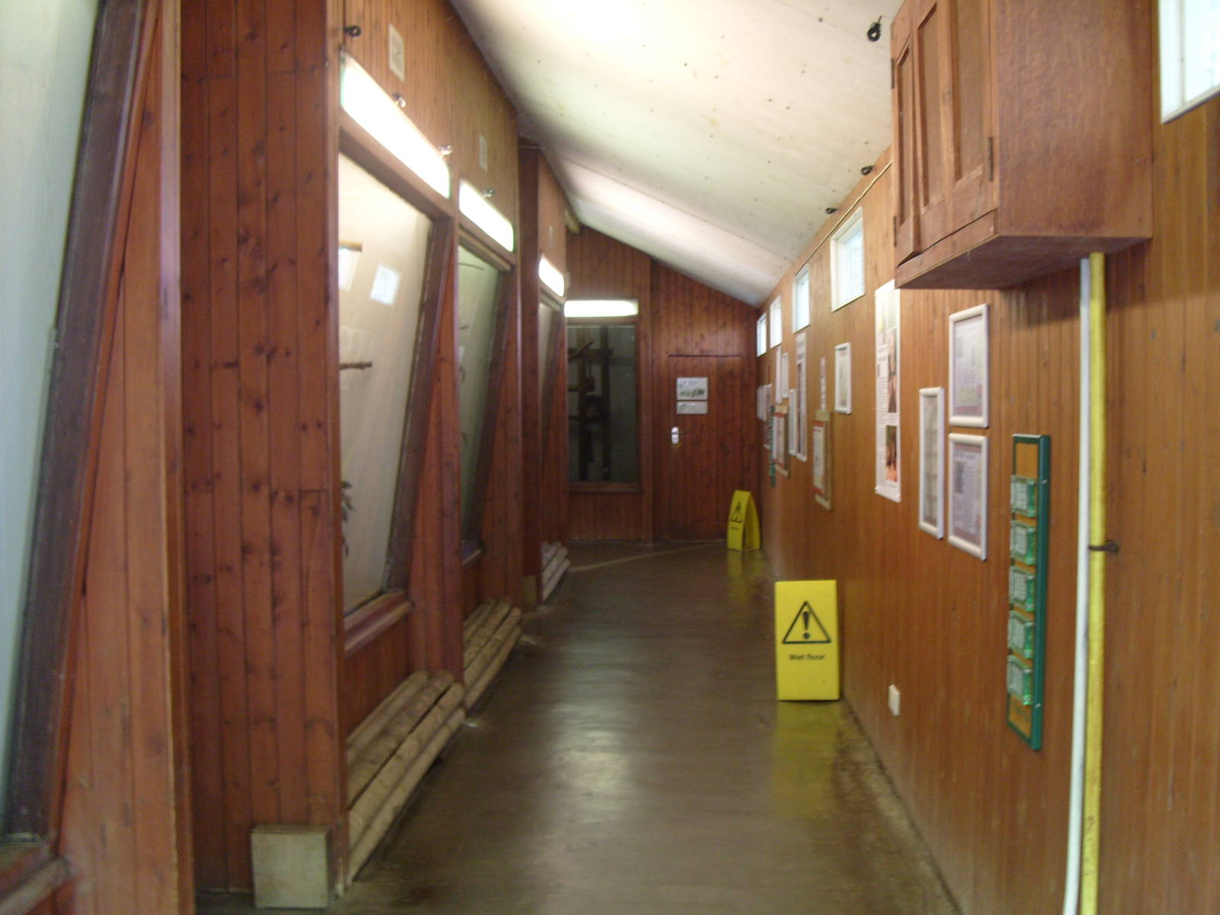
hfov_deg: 52.6
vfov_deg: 40.7
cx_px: 610
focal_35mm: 35
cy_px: 458
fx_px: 1234
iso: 200
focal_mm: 7.8
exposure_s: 1/6
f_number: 2.8
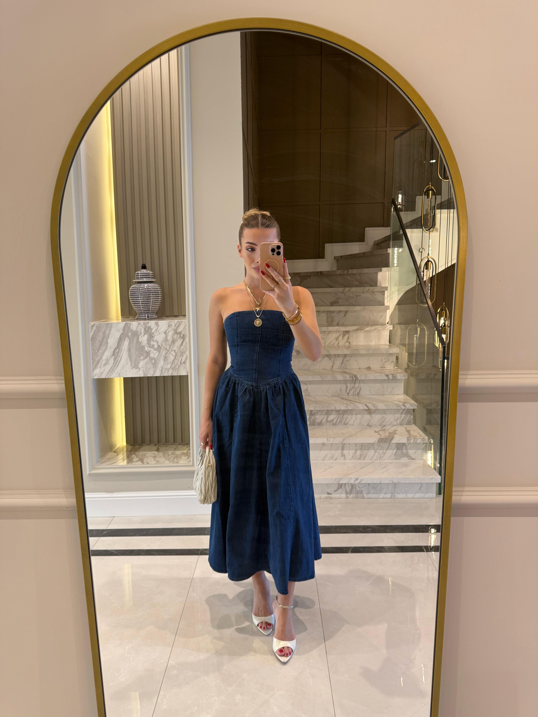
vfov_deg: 71.6
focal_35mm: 24
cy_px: 358
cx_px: 269
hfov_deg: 56.8
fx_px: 497
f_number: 1.78
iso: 125
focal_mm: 6.76
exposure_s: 1/50
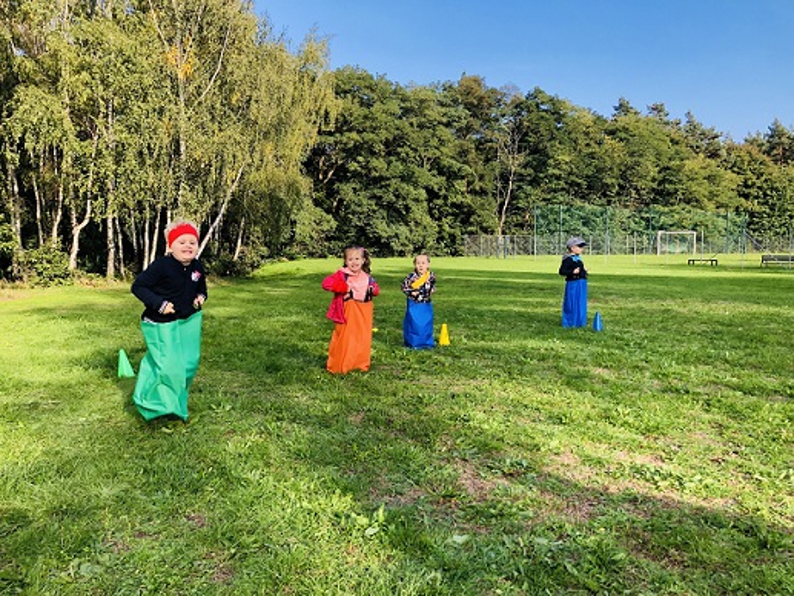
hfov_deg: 63.4
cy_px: 298
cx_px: 397
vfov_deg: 49.8
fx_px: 642
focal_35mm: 28
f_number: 1.8
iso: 20
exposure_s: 1/369
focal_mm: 3.99
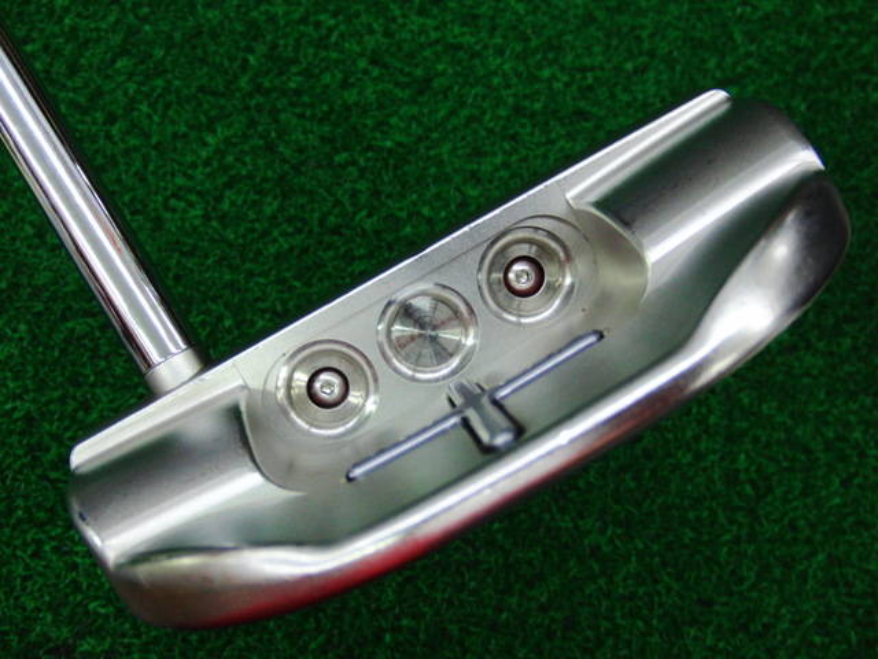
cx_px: 439
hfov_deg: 50.1
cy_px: 330
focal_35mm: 37
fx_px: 938
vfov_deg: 38.7
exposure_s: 1/80
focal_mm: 6.42
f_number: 3.6
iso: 400
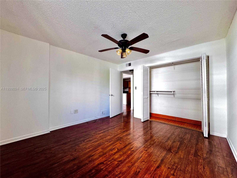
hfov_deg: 102.1
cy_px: 89
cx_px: 118
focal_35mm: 14
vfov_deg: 85.7
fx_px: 96
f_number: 2.2
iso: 160
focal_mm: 2.22
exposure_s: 1/99
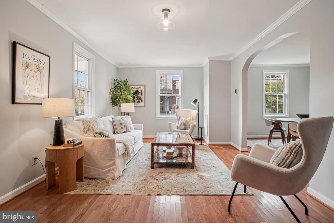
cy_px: 112
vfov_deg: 72.1
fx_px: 153
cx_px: 167
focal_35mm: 16
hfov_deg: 95.0
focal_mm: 11
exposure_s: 1/13
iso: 500
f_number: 8
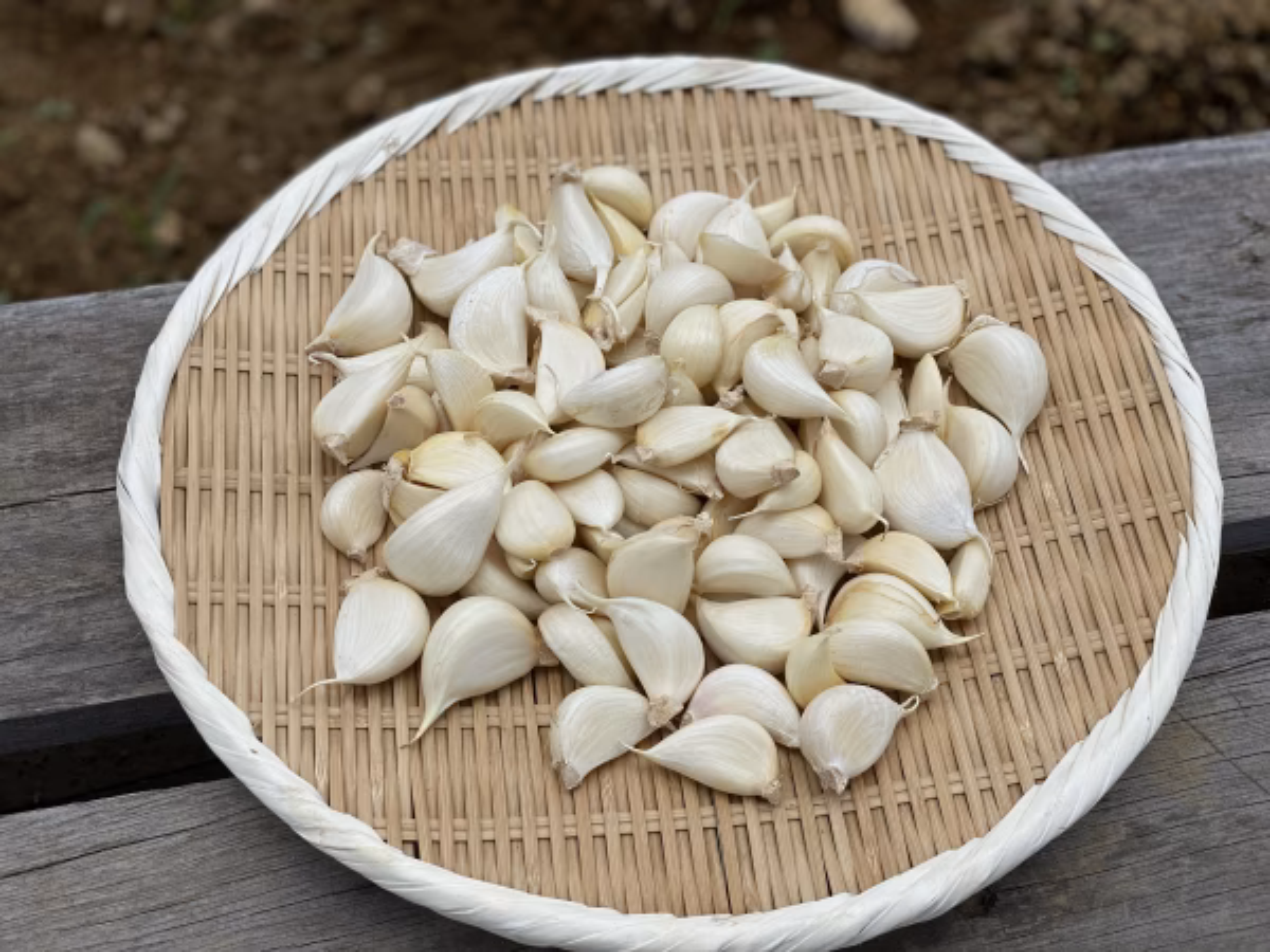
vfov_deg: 28.0
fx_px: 1908
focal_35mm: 52
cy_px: 476
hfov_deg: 36.8
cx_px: 635
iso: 20
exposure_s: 1/1332
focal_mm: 6
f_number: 2
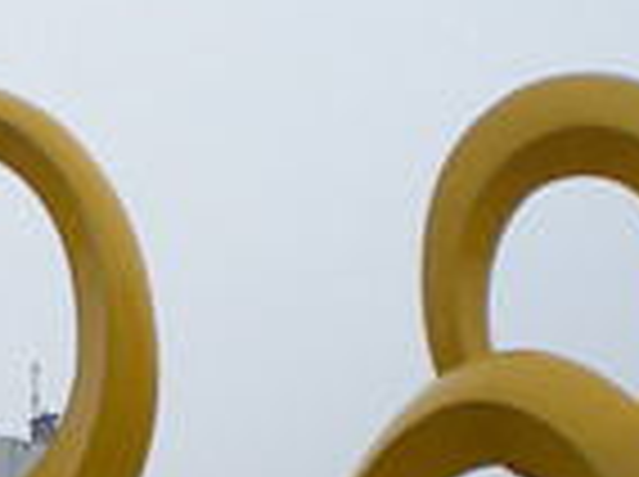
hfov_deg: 10.6
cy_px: 626
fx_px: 3354
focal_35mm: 182
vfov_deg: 8.0
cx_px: -225
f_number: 4.6
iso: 64
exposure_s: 1/476
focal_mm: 6.3
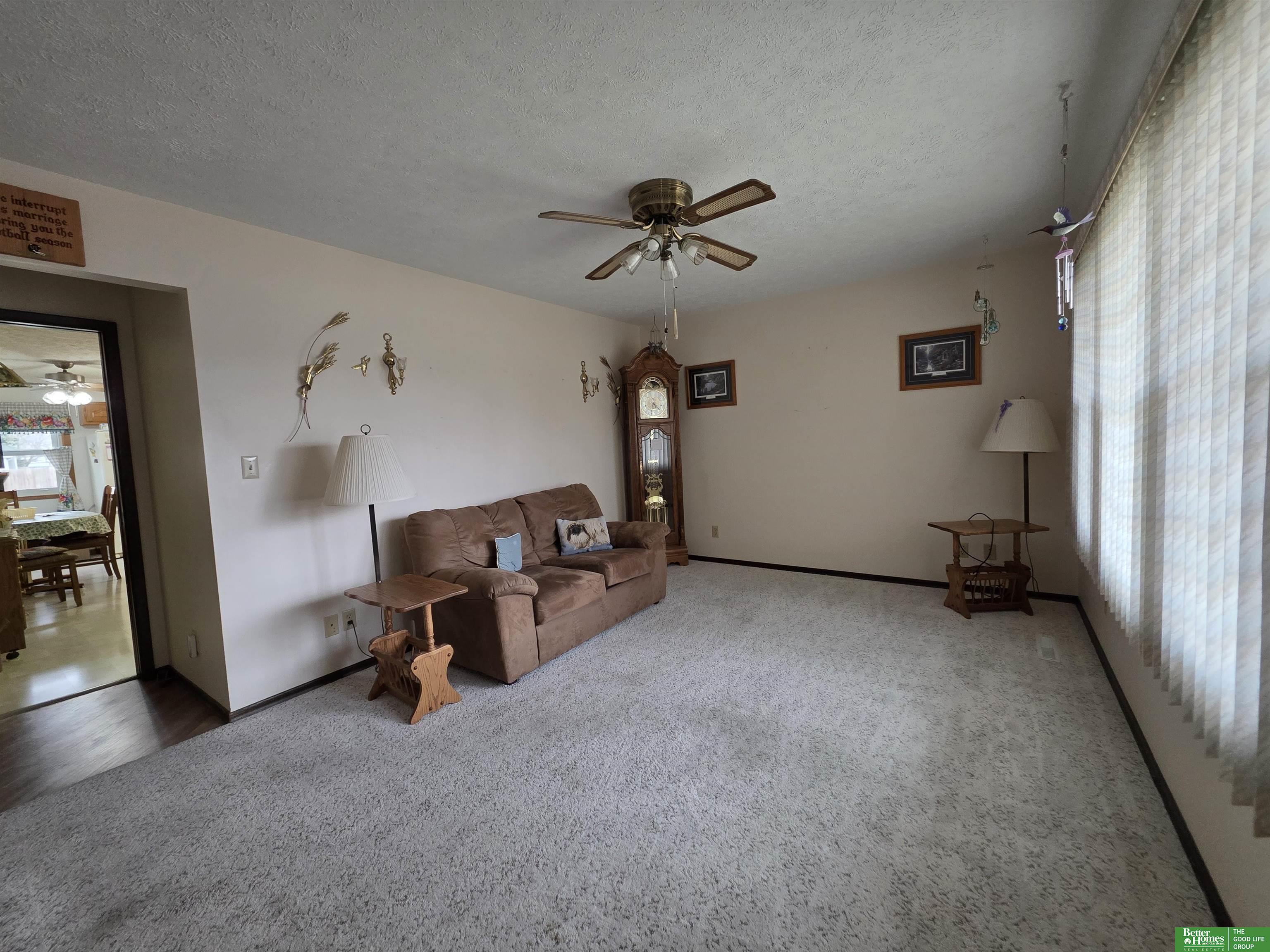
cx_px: 635
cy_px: 476
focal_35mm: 13
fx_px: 477
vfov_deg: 89.9
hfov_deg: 106.2
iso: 250
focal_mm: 2.2
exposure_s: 1/120
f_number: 1.9
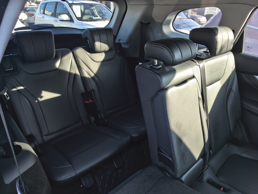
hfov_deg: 71.6
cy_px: 97
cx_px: 129
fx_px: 179
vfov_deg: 56.8
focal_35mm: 24
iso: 80
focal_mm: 5.75
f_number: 2
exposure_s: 1/100
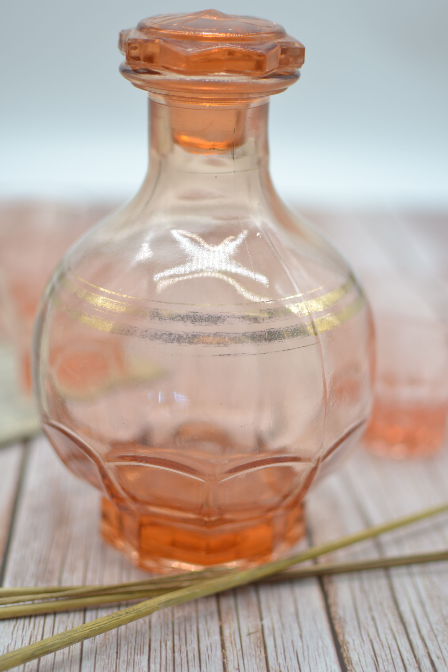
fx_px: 999
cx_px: 222
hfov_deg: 25.3
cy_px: 330
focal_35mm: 54
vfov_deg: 37.2
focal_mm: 35
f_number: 1.8
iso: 100
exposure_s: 1/400
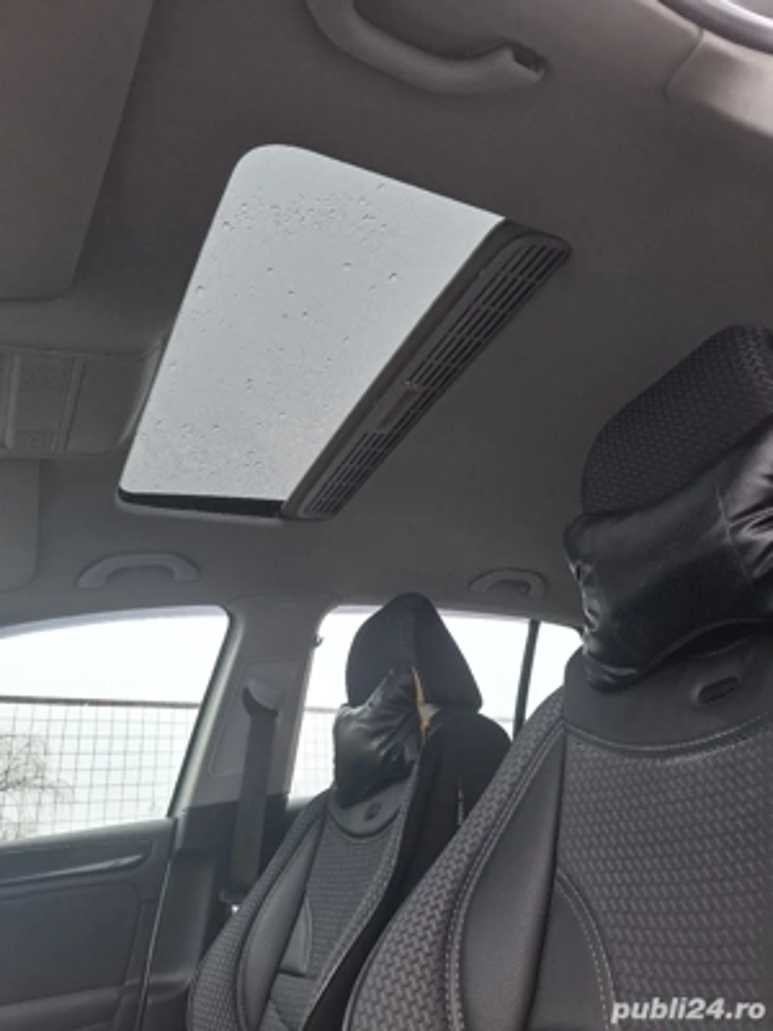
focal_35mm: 23
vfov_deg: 73.9
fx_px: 685
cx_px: 386
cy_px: 516
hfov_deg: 58.9
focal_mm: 5.54
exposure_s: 1/100
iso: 50
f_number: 1.8
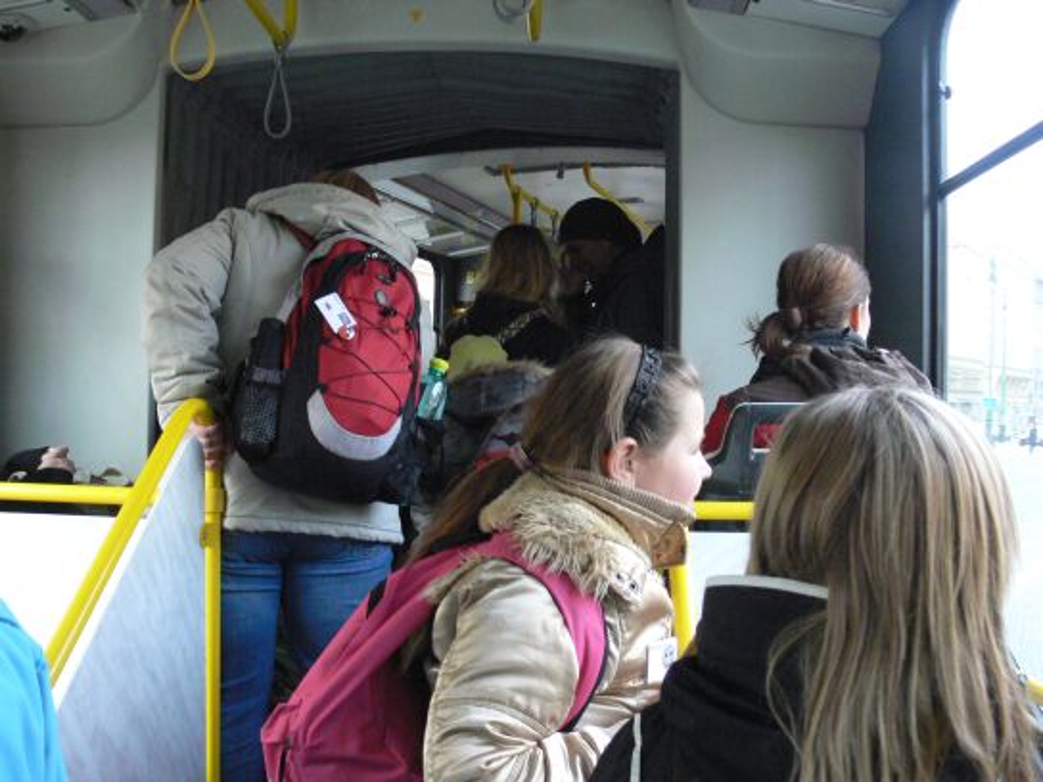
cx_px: 522
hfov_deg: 52.6
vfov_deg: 40.7
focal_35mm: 35
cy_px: 391
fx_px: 1055
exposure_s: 1/80
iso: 400
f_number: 4
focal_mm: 7.4
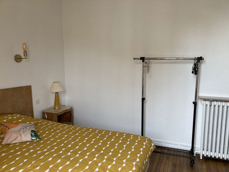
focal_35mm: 28
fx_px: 185
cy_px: 86
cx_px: 114
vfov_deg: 49.7
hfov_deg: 63.4
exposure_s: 1/60
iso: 100
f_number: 1.8
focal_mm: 3.99
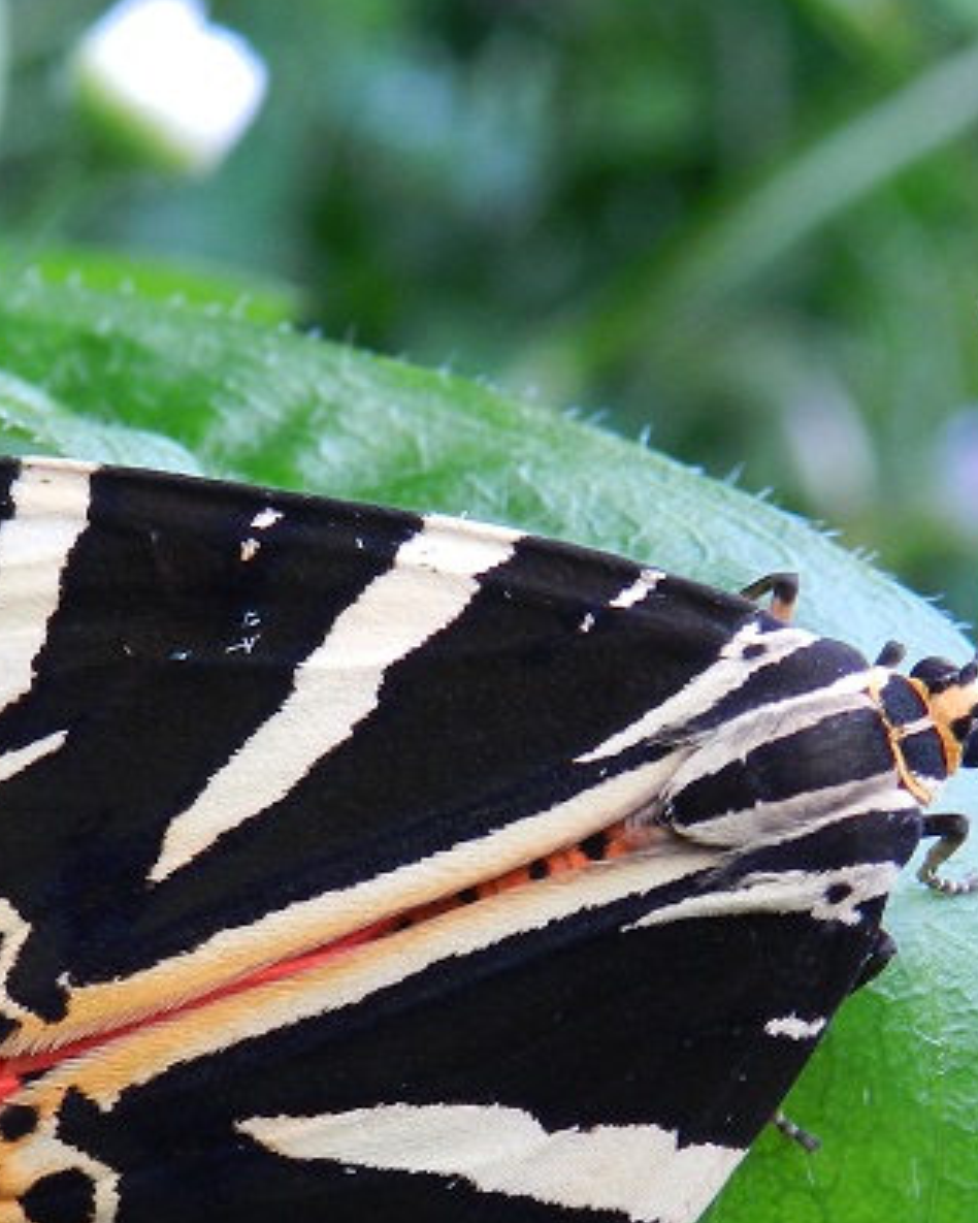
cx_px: 266
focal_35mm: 168
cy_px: 1003
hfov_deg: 9.2
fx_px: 6078
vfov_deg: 11.4
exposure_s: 1/30
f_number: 4.7
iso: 220
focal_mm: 12.1
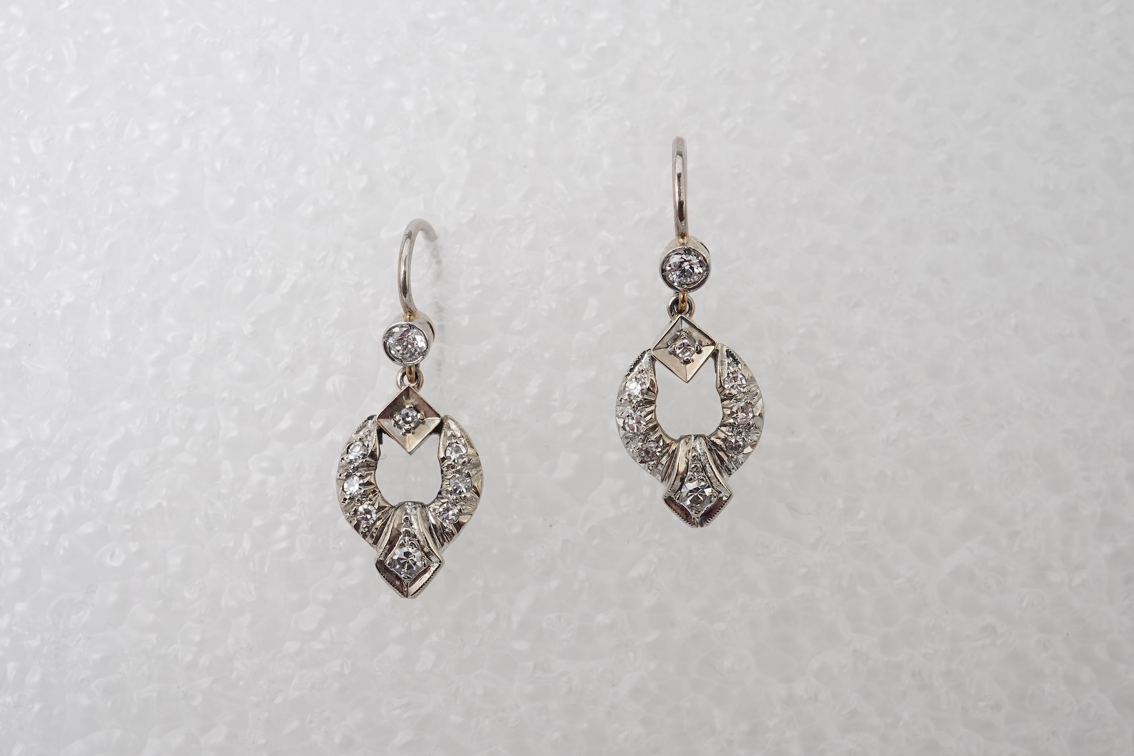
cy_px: 378
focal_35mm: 45
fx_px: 1417
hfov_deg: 43.6
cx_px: 567
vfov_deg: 29.9
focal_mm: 30
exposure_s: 1/125
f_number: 16
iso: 400
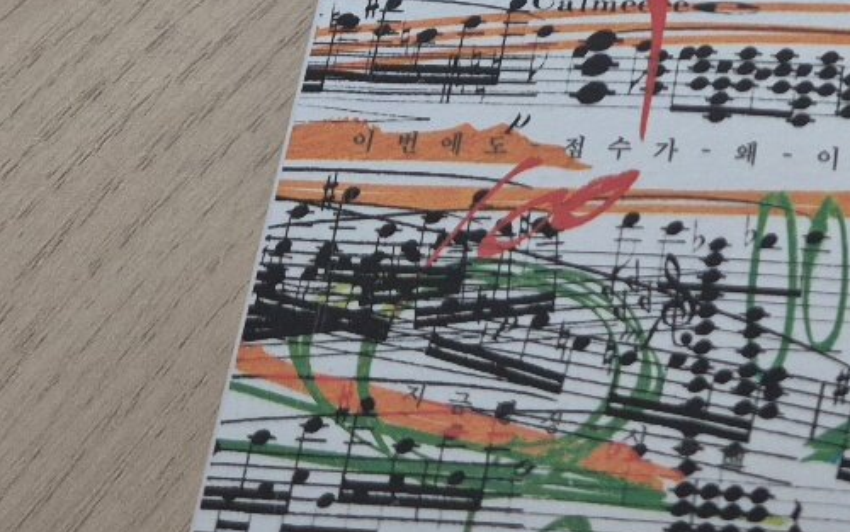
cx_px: 864
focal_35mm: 78
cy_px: -59
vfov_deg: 16.2
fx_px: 1808
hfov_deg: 25.1
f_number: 1.8
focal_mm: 5.4
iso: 800
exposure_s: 1/60.2
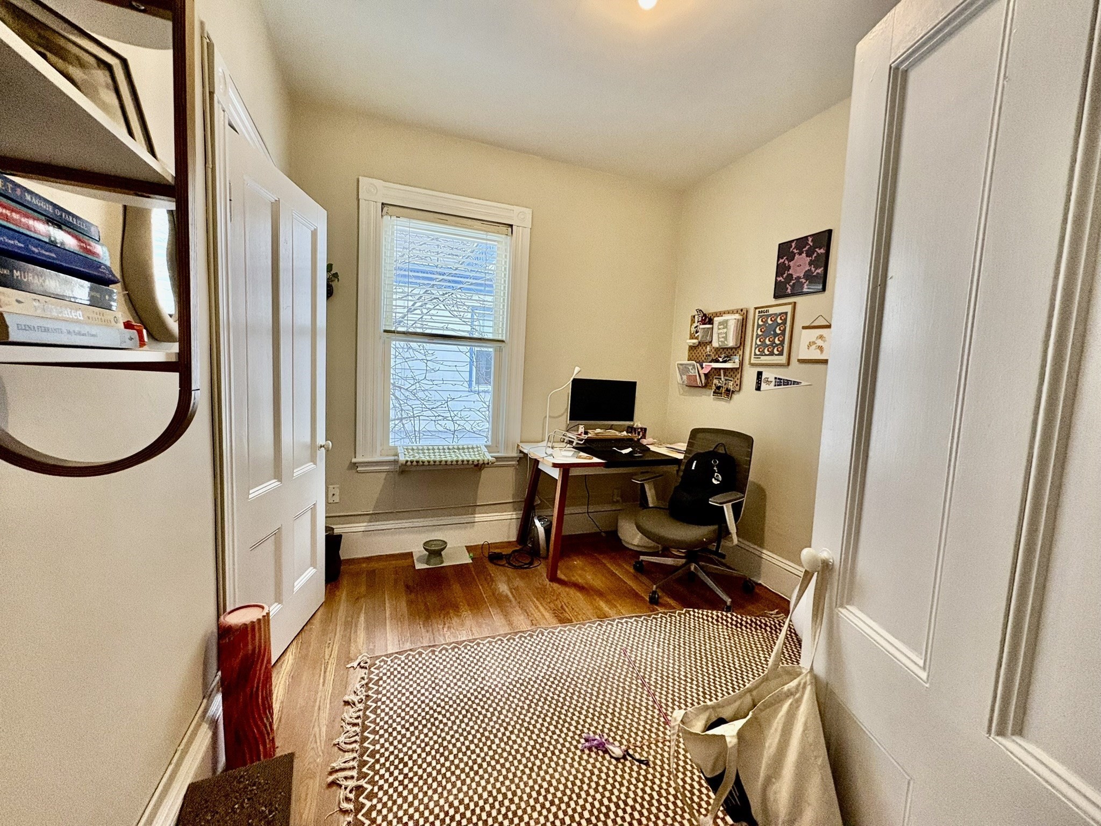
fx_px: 445
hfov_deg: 102.1
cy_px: 413
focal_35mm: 14
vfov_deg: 85.7
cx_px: 550
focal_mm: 2.22
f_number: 2.2
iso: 250
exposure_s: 1/120
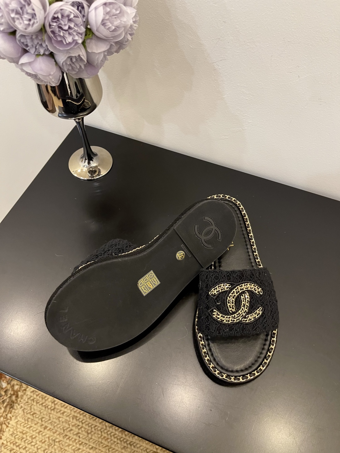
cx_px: 170
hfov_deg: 53.1
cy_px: 226
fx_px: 340
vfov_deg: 67.3
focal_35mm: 26
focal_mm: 5.1
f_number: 1.6
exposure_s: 1/60
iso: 250
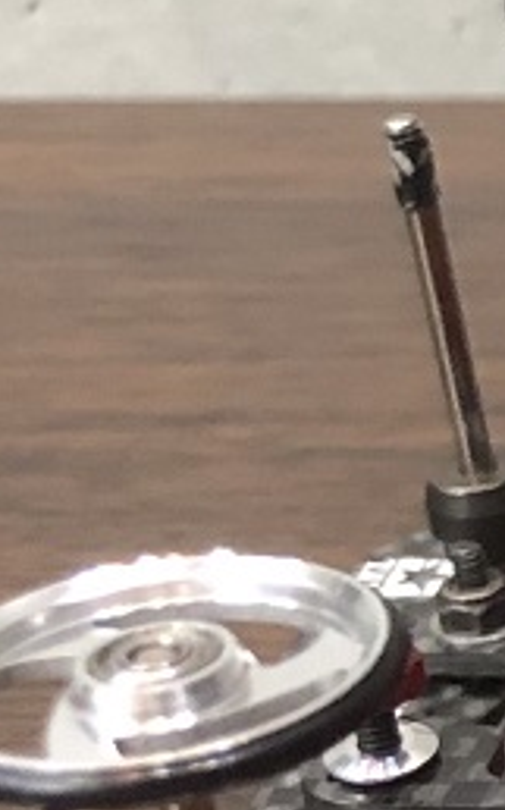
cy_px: 476
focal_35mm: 147
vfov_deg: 14.2
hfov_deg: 7.2
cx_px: 1854
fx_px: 3241
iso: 100
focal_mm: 3.99
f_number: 1.8
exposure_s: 1/17
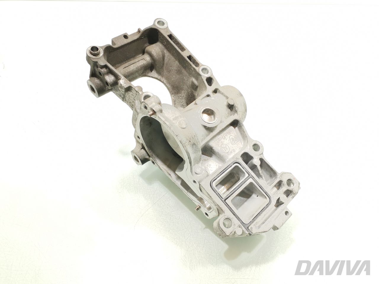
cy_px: 142
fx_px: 285
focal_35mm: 26
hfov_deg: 67.3
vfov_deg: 53.1
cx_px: 190
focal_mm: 4.75
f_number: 1.8
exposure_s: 1/100
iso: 100
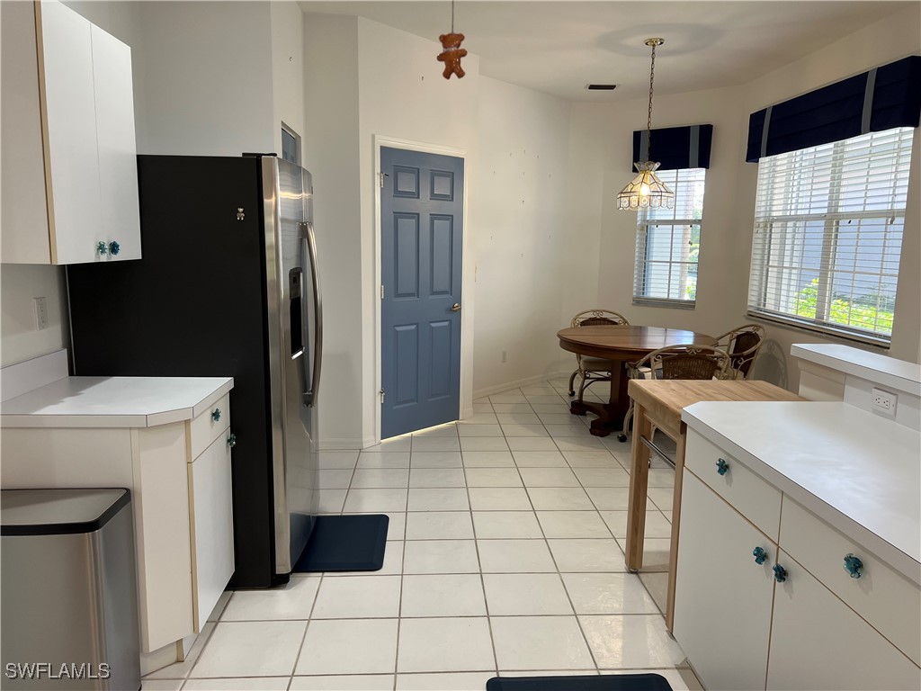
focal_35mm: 26
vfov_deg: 53.1
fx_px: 692
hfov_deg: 67.3
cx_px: 460
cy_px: 346
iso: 80
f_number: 1.5
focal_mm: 5.7
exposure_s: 1/60
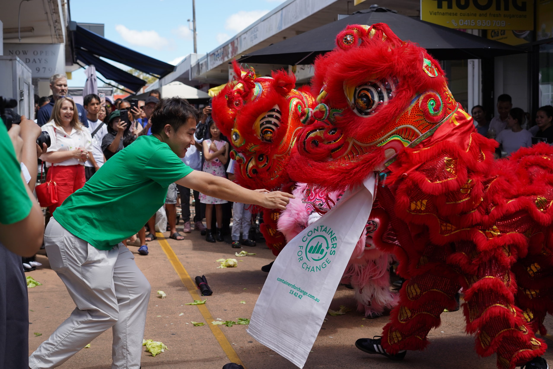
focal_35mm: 50
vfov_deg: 27.0
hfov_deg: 39.6
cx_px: 276
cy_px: 184
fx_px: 768
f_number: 5
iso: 320
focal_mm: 50
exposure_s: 1/1000
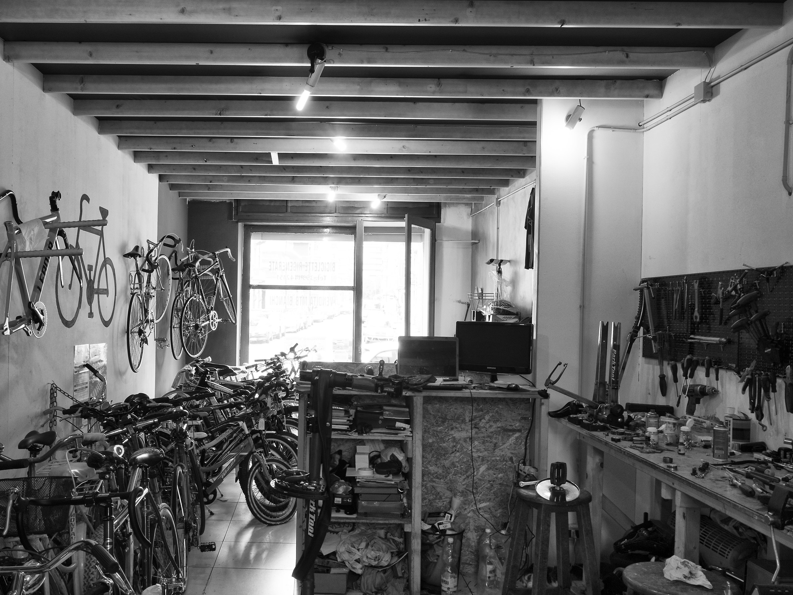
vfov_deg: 46.8
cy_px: 298
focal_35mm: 30
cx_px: 396
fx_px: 687
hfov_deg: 60.0
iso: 250
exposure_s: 1/8
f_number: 7.1
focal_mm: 15
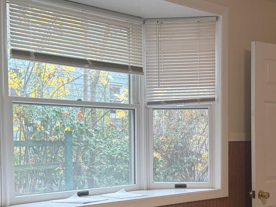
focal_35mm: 56
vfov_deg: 25.8
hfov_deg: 34.2
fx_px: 446
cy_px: 154
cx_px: 167
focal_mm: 6.76
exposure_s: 1/120
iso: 125
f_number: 1.78
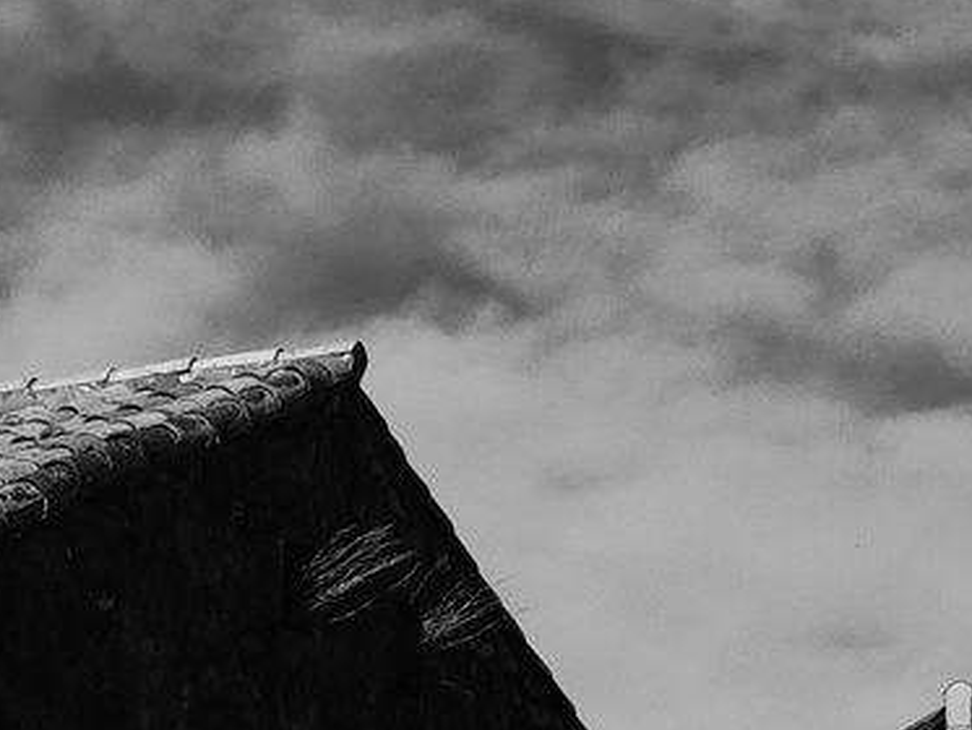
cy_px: 954
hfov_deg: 10.2
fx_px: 5421
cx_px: 208
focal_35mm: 193
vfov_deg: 7.6
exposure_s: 1/1250
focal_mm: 8.9
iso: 100
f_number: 5.1
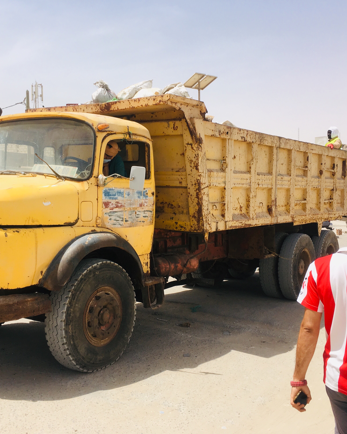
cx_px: 153
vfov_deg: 47.9
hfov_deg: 39.1
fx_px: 488
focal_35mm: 38
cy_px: 216
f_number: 2.2
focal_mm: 4.15
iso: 25
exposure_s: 1/1876
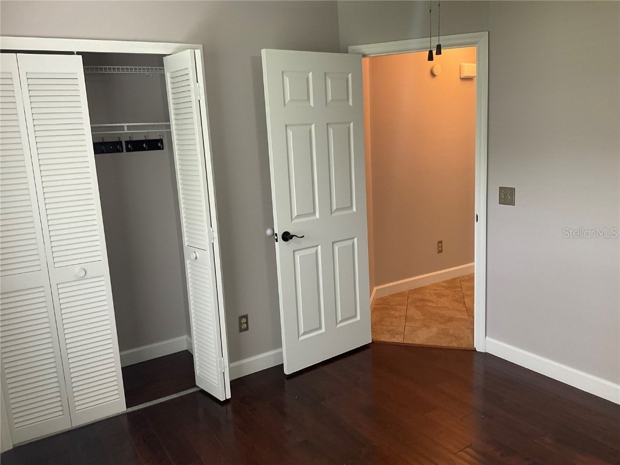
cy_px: 232
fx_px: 519
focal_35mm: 29
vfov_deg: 48.2
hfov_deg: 61.7
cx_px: 310
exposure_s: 1/60
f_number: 1.8
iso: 125
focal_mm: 3
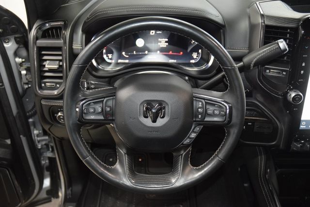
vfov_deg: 35.5
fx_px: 323
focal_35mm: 38
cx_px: 155
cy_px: 104
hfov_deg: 51.3
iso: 2200
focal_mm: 25
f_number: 3.8
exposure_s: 1/50
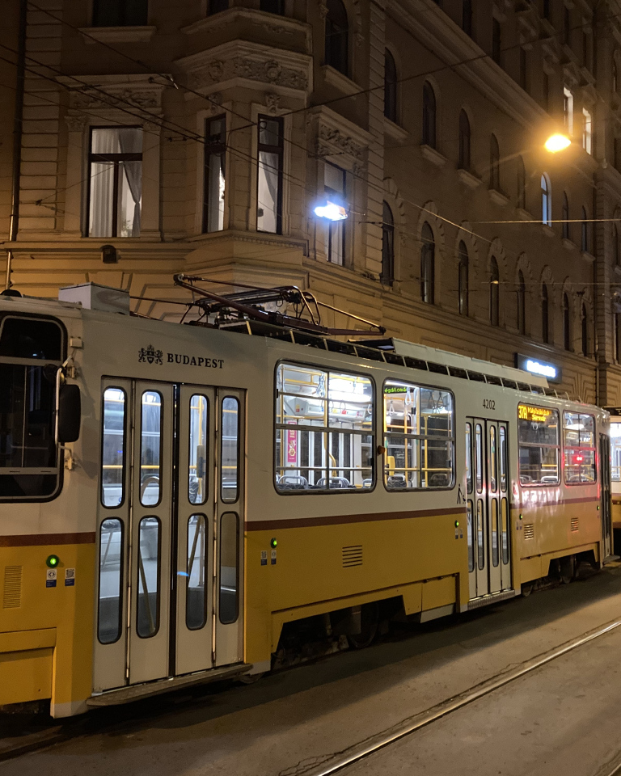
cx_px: 256
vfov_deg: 49.1
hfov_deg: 40.0
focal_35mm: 37
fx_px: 850
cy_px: 392
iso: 640
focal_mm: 3.99
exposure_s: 1/20
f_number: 1.8
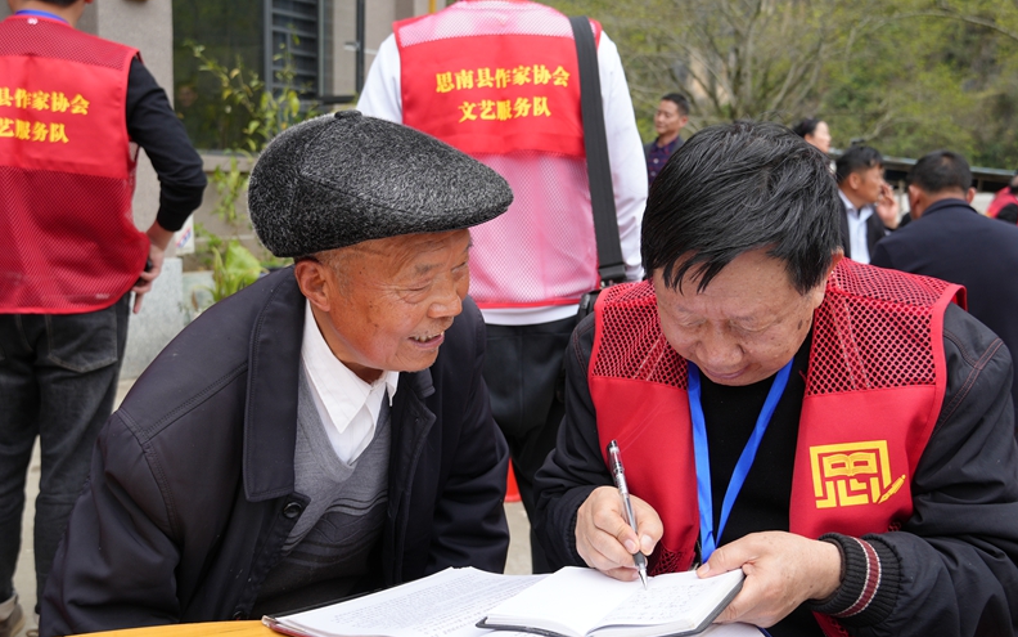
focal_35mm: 36
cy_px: 335
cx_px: 512
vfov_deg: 35.8
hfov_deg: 54.6
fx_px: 985
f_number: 4.5
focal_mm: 23
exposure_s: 1/320
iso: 100
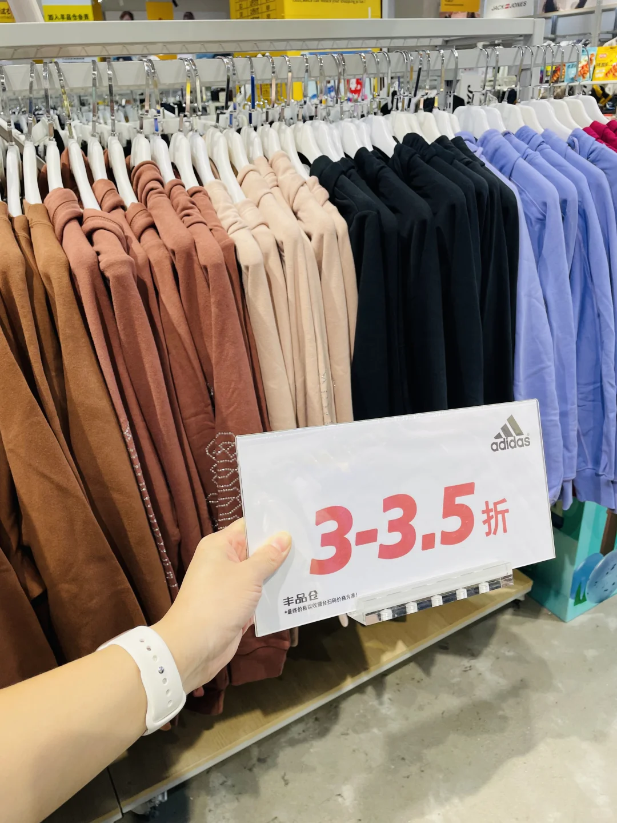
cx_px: 308
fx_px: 618
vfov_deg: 67.3
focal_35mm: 26
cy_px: 412
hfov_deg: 53.1
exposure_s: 1/121
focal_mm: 4.2
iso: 50
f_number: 1.6
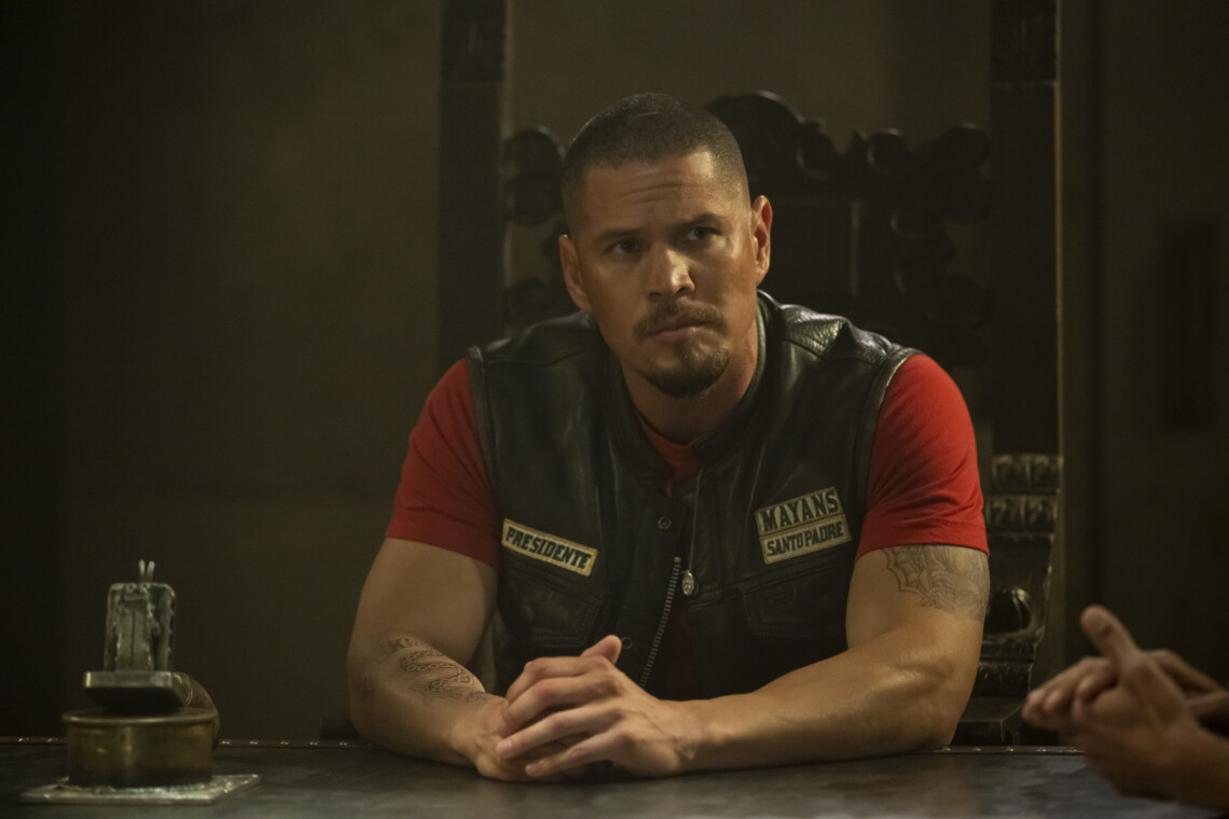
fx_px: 4950
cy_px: 410
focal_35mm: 145
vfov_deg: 9.5
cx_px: 614
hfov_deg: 14.2
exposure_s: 1/100
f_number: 3.2
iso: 5000
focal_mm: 145
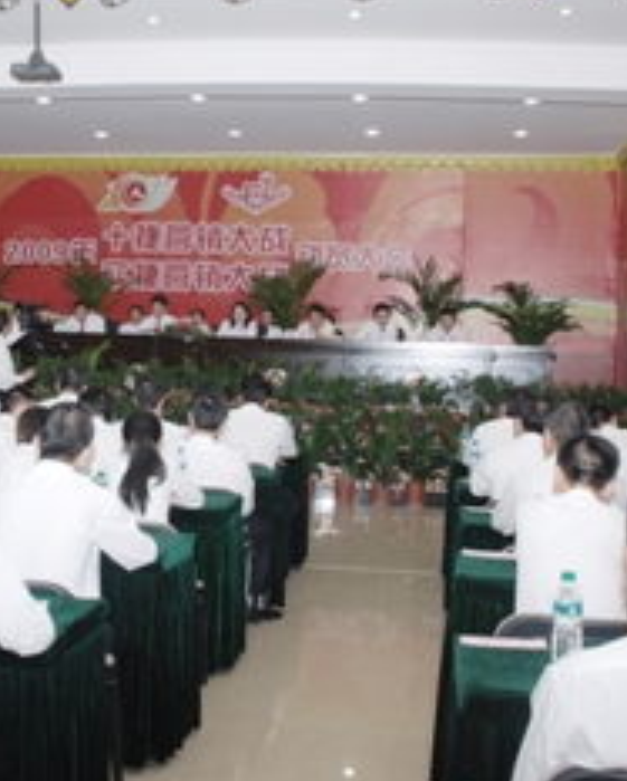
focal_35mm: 49
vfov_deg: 38.0
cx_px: 211
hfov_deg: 30.7
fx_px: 1134
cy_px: 355
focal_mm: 18
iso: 200
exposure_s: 1/60
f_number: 4
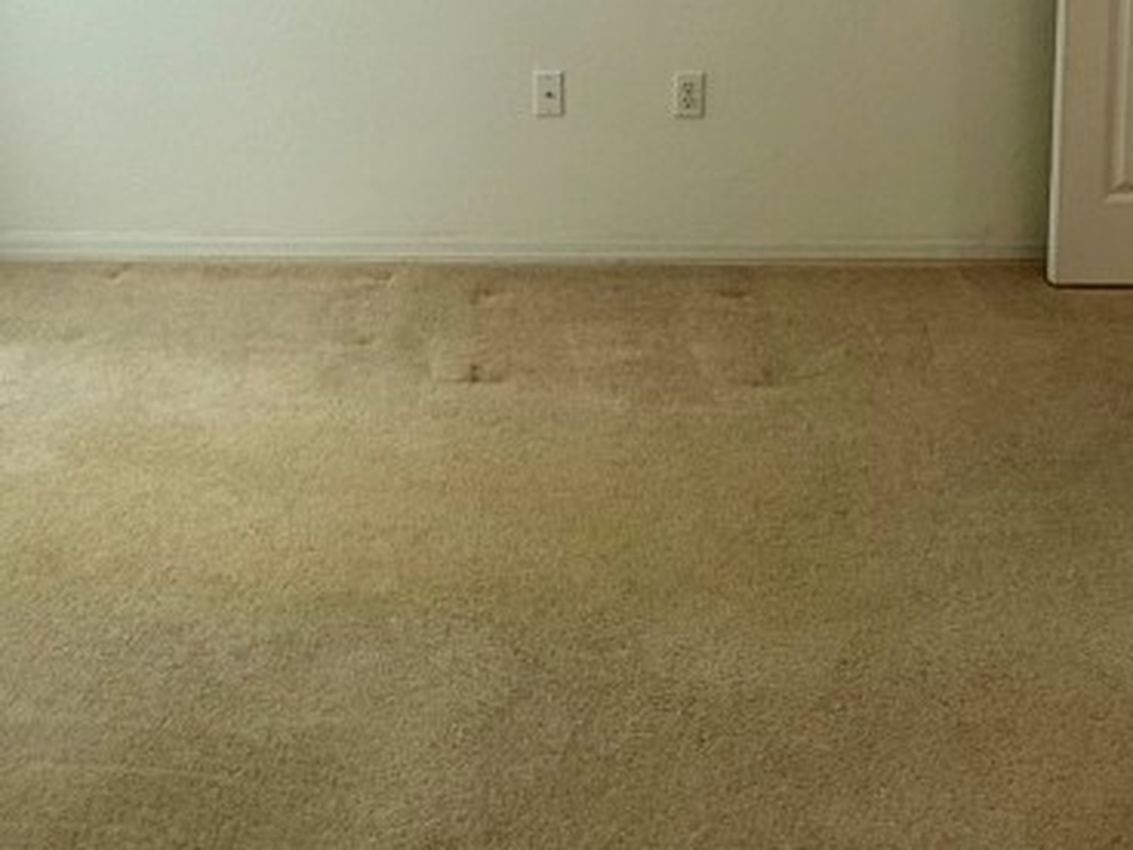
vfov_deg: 30.5
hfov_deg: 47.5
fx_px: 1276
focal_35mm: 39
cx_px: 443
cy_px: -200
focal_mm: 2.22
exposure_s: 1/99
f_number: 2.2
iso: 80
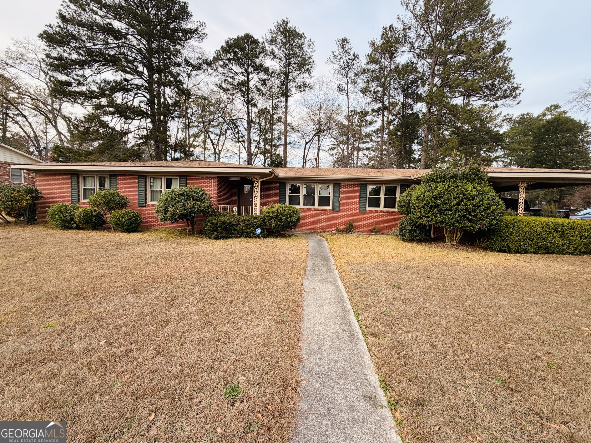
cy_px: 222
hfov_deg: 102.1
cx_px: 296
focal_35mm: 14
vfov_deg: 85.7
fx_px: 239
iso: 64
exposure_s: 1/121
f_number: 2.2
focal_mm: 2.22
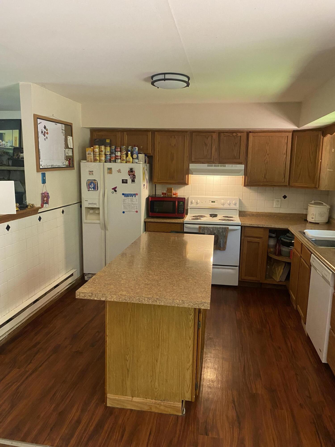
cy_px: 224
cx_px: 168
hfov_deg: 53.1
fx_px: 335
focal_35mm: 26
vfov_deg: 67.3
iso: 500
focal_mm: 4.25
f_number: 1.8
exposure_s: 1/60
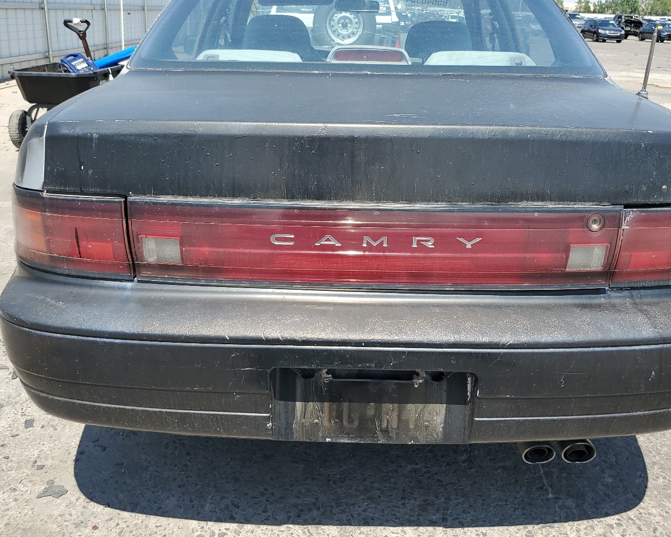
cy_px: 258
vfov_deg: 44.5
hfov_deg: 54.2
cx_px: 355
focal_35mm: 33
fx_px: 655
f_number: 1.5
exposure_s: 1/1667
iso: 50
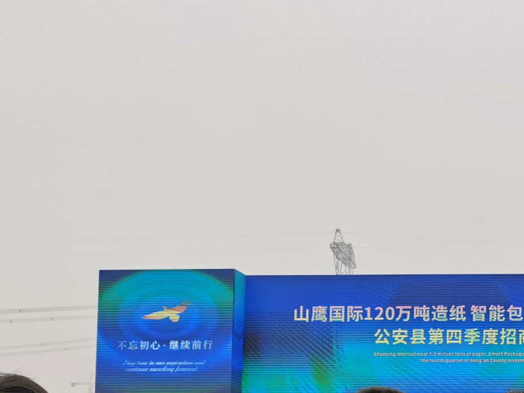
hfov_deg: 23.1
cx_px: 486
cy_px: 289
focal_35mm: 82
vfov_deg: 17.9
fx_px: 1241
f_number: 1.6
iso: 50
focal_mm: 5.56
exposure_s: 1/1138
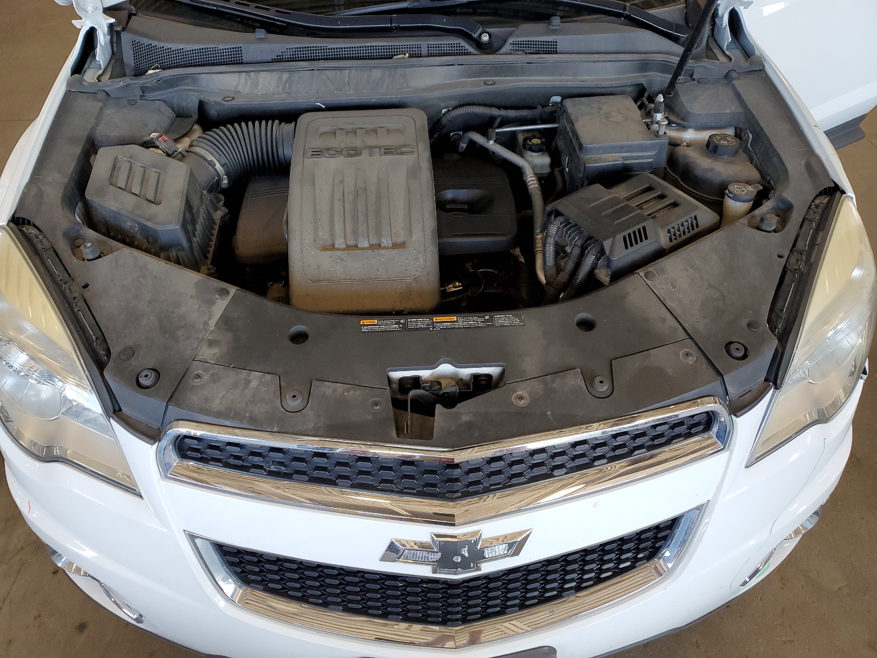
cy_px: 329
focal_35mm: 26
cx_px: 438
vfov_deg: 53.1
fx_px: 659
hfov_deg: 67.3
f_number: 1.5
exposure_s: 1/120
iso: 79
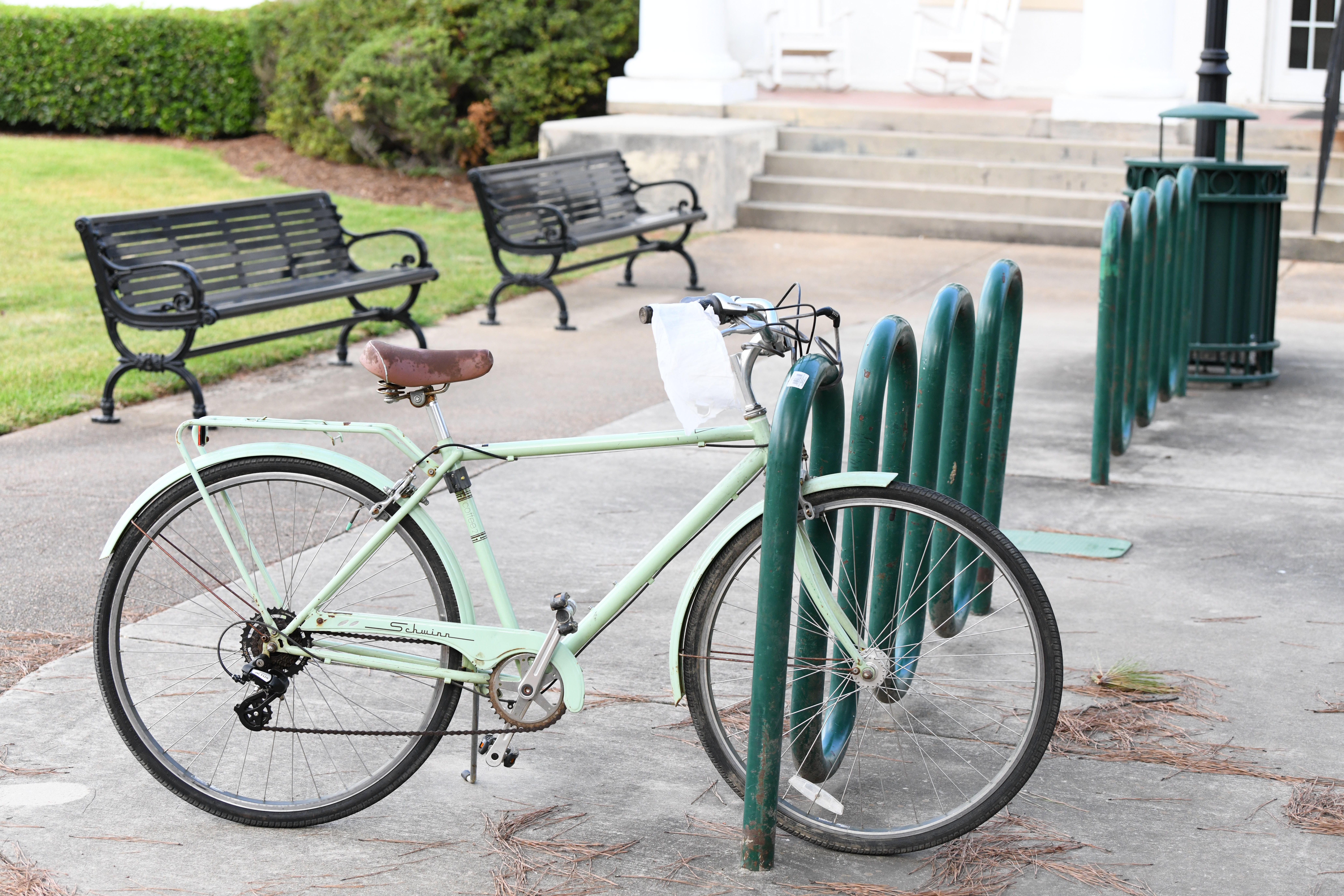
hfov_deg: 28.8
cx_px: 672
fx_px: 2613
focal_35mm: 70
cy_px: 448
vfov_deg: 19.5
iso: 1600
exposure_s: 1/1250
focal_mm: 70
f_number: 4.5
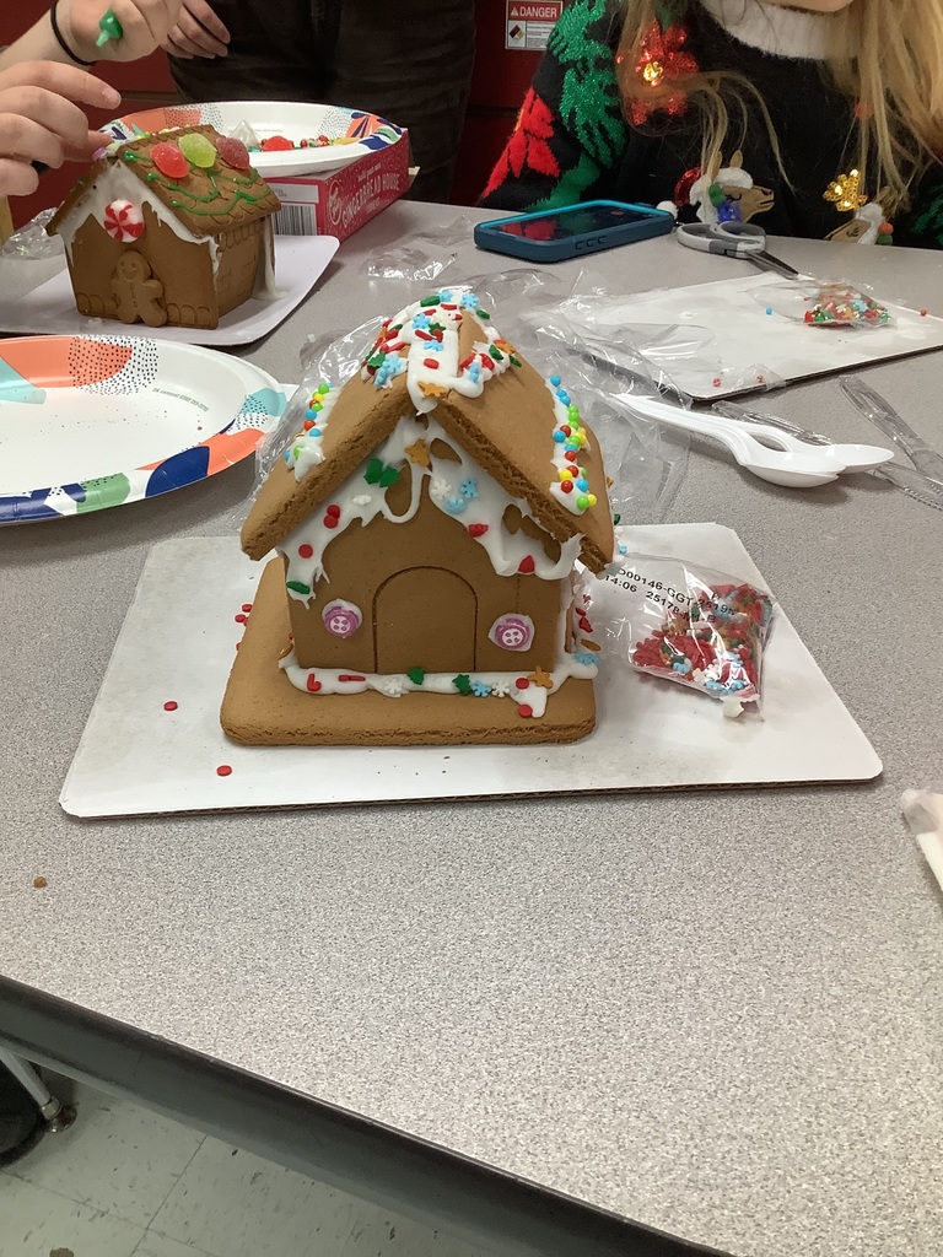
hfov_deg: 45.4
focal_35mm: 31
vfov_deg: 58.4
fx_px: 1126
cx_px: 472
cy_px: 628
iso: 80
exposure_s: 1/50
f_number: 2.4
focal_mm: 3.3
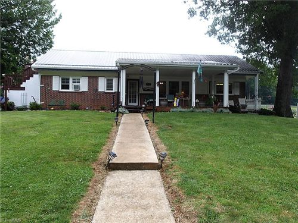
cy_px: 112
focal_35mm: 27
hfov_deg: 65.3
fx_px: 232
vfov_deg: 51.4
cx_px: 149
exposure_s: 1/106
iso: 100
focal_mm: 4.9
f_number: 3
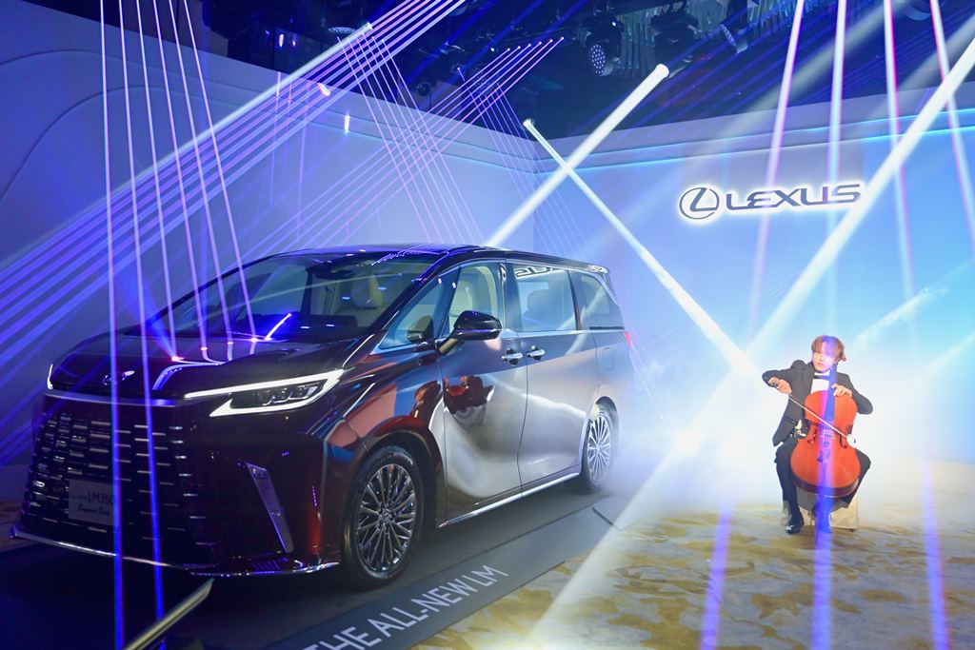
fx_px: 826
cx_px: 488
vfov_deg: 43.0
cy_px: 325
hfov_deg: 61.1
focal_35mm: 30
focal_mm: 30.5
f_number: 2.8
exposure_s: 1/200
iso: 1000
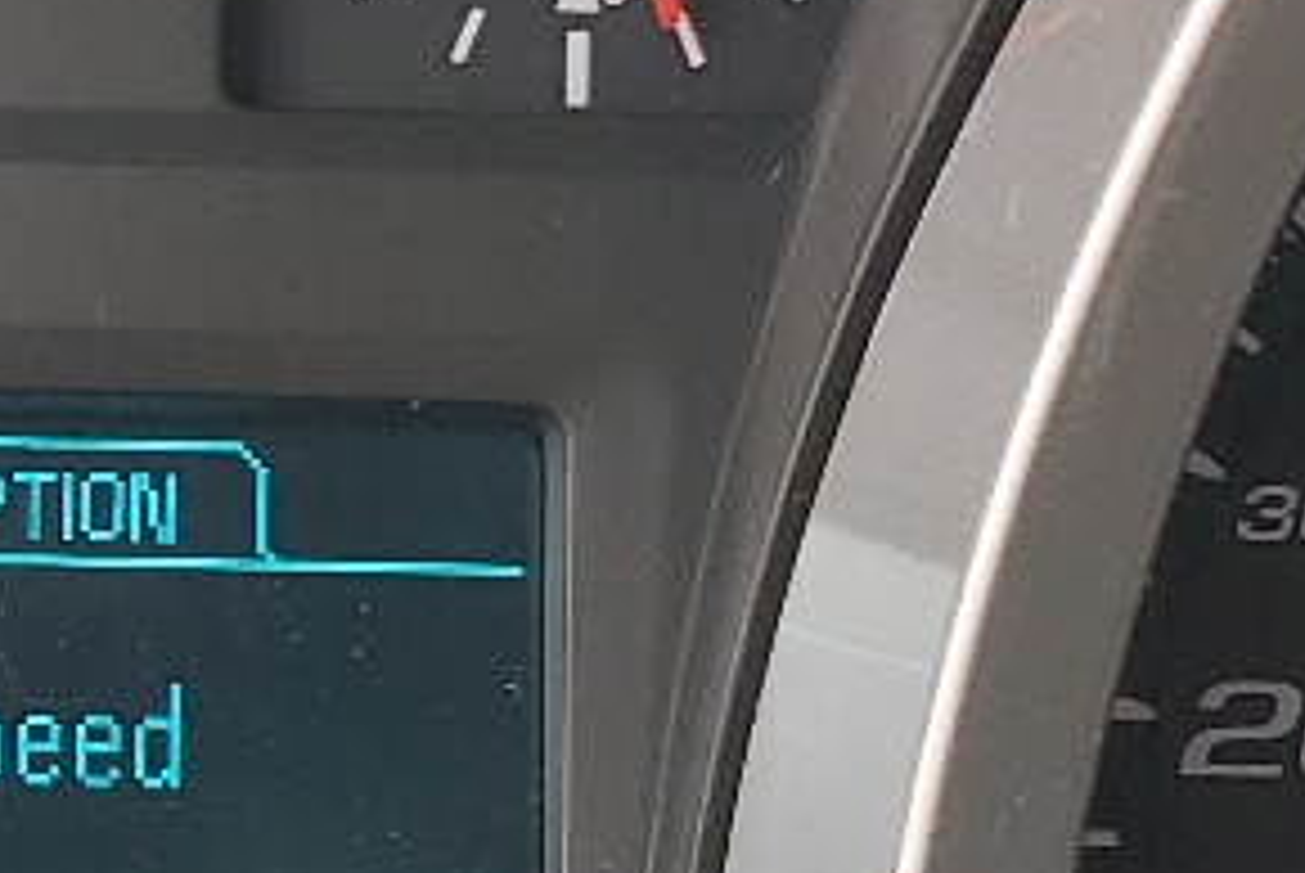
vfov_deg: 9.2
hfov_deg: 13.4
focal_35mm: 149
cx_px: -230
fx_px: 5407
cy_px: 544
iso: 50
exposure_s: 1/238
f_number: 1.5
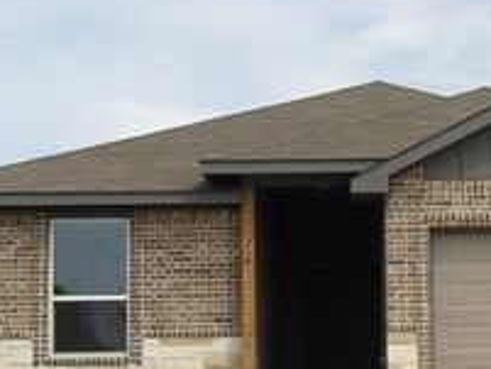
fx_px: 951
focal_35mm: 67
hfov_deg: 28.3
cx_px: 393
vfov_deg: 21.7
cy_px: 287
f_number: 10.4
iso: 100
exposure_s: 1/111
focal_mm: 4.9
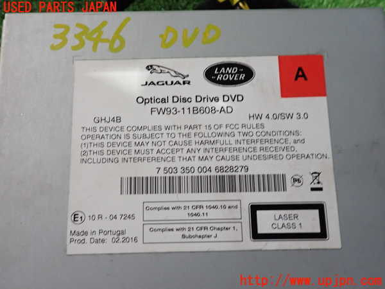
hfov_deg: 60.0
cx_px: 192
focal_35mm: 30
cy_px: 144
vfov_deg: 46.8
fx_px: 334
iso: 400
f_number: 2.3
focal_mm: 5.4
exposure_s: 1/30
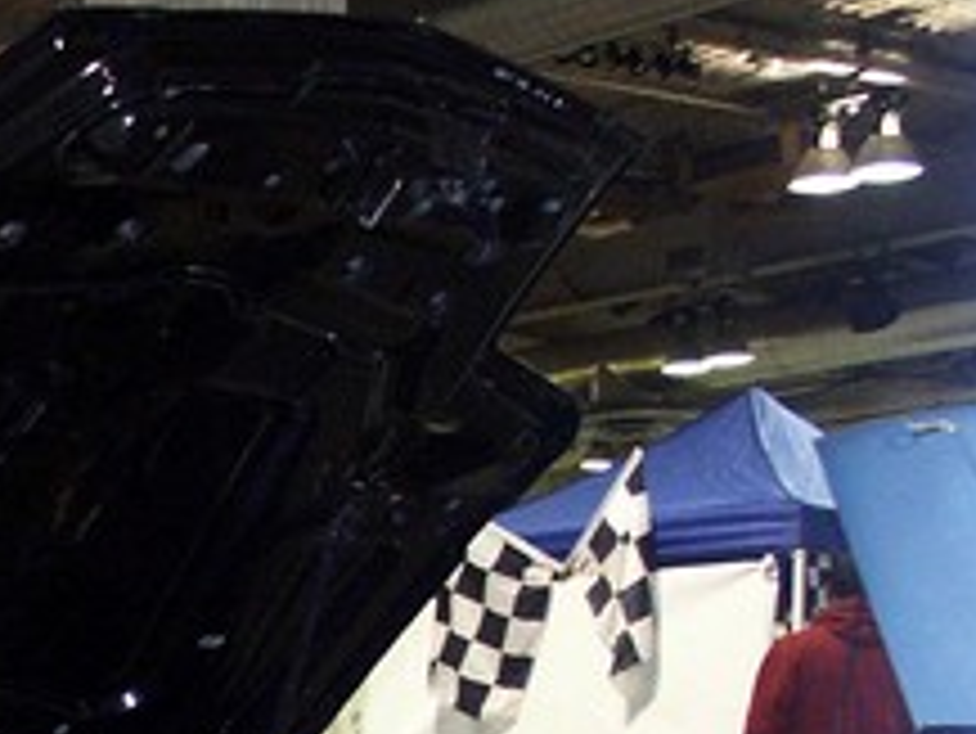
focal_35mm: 107
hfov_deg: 16.6
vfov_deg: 13.2
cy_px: 1063
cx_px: -526
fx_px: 3019
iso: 200
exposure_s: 1/45
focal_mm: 7.59
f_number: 2.8
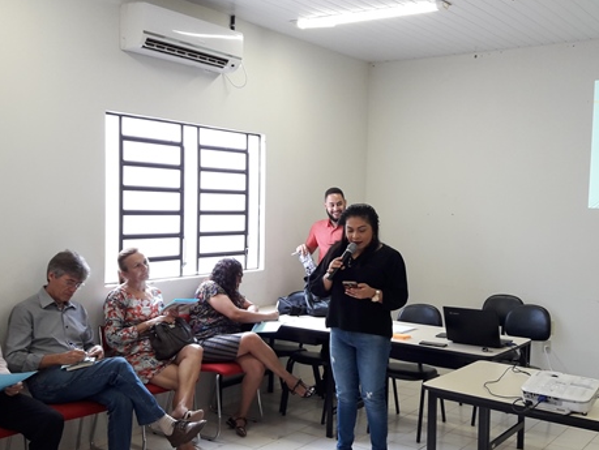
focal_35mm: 39
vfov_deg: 36.8
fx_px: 675
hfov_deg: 47.7
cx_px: 341
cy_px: 247
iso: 64
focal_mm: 3.7
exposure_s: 1/40
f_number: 1.9
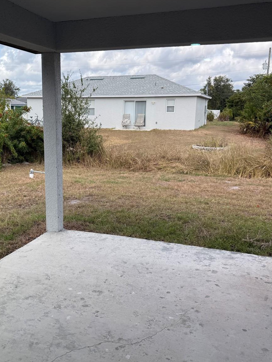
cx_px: 96
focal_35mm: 33
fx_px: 346
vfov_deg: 55.3
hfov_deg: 42.5
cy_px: 177
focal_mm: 6.76
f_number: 1.78
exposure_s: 1/1271
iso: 80
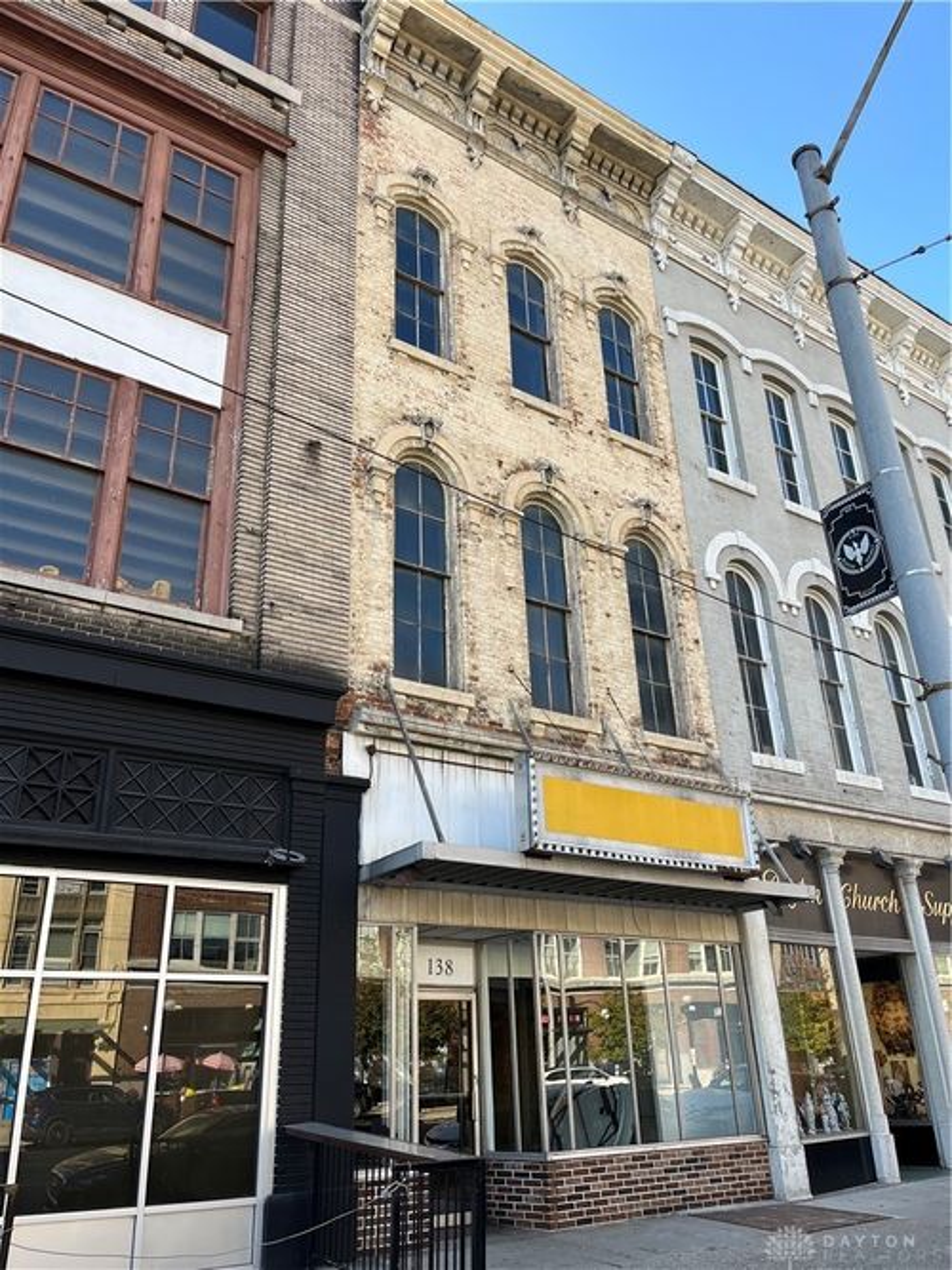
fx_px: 954
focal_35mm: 26
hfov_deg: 53.0
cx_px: 476
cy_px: 635
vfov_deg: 67.3
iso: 50
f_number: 1.6
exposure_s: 1/639
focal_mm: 5.1
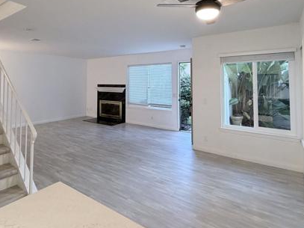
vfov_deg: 59.5
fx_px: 193
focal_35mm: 22
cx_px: 142
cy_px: 74
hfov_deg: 76.3
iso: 320
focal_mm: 2.22
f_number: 2.2
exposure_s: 1/60
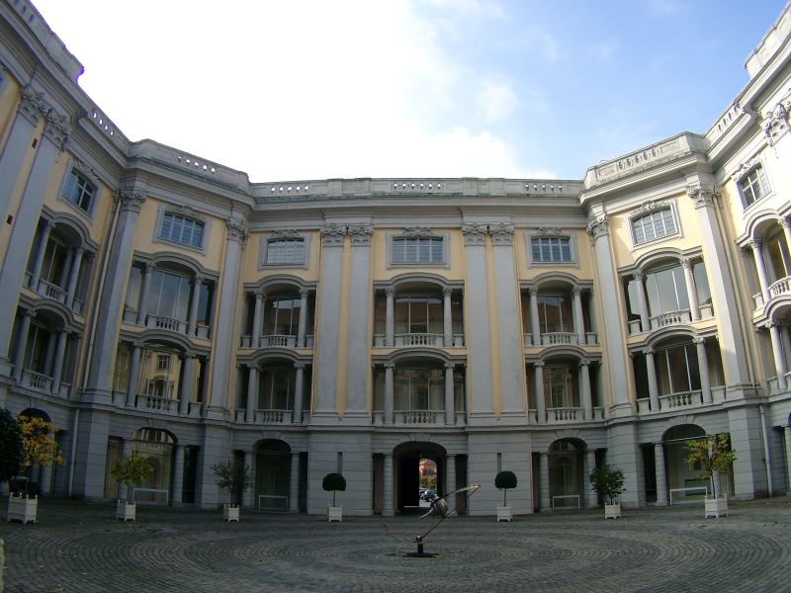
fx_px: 777
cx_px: 396
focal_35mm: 34
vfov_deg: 41.8
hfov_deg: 54.0
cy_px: 296
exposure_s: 1/318
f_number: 4
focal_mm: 7.13
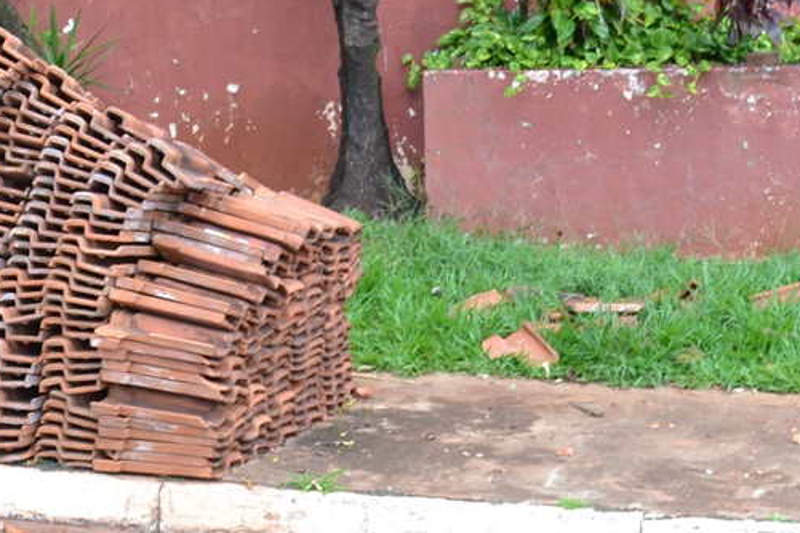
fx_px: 1799
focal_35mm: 81
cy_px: -117
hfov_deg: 24.9
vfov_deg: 16.1
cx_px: 240
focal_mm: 20
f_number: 5.6
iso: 320
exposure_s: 1/125
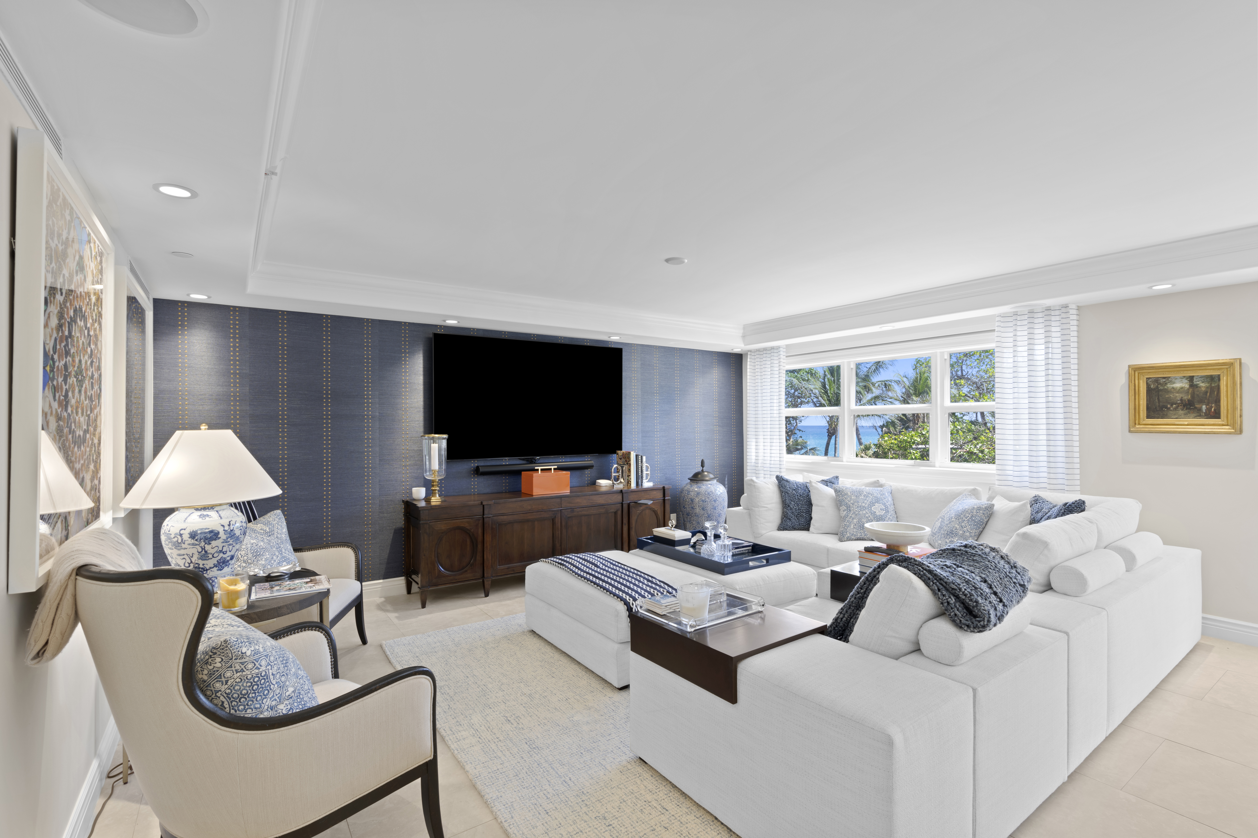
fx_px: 559
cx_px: 629
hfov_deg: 96.7
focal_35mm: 16
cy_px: 419
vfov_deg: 73.7
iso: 100
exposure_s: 2
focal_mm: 16
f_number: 9
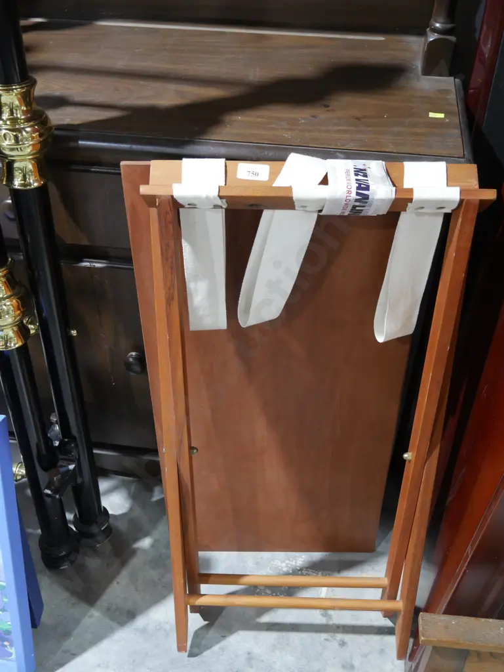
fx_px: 698
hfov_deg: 39.7
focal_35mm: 36
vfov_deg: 51.3
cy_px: 336
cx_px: 252
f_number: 4
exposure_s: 1/60
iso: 1600
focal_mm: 18
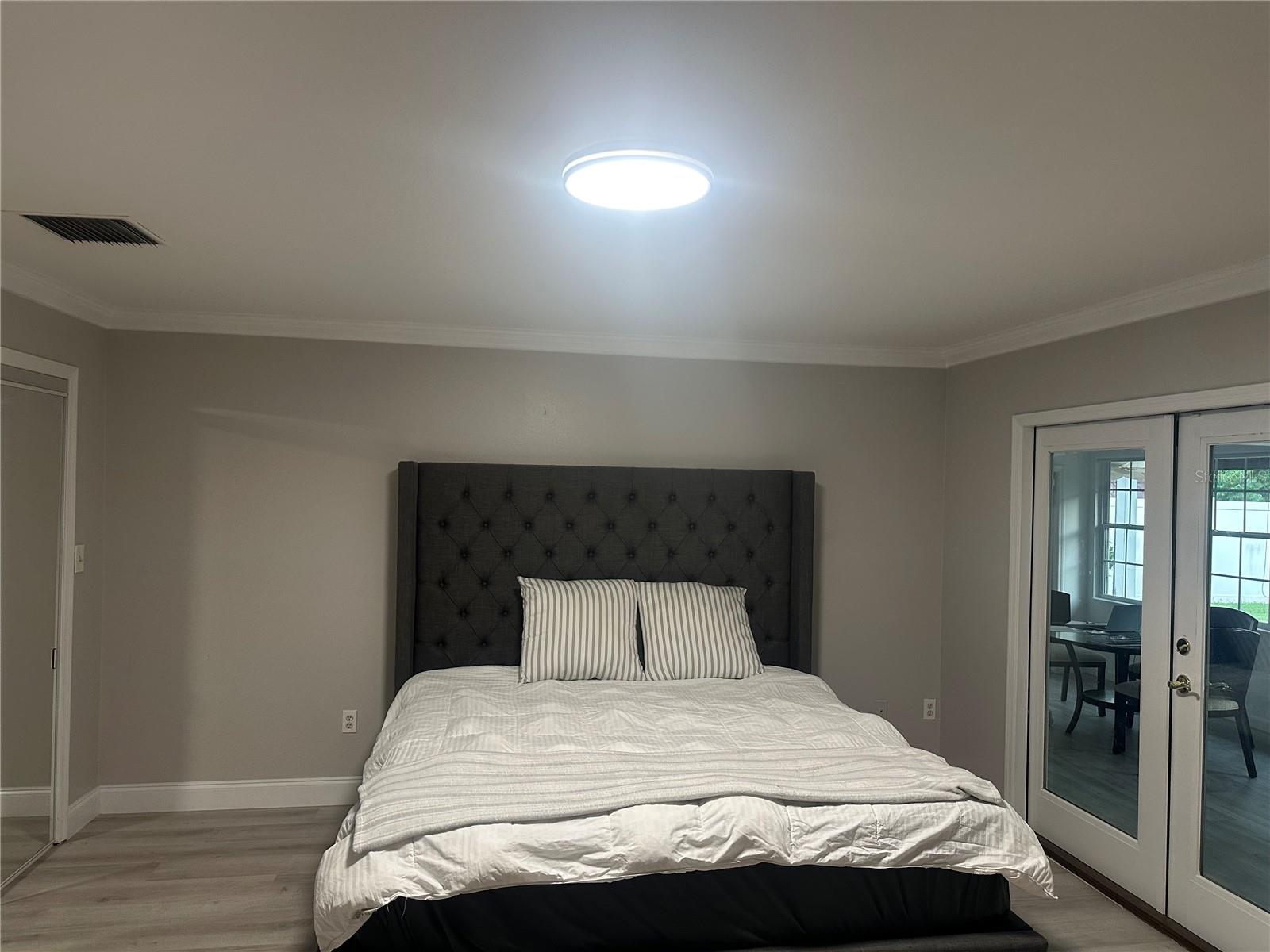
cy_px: 476
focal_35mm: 24
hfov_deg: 71.6
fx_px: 881
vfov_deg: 56.8
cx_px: 635
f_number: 1.78
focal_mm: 6.86
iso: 200
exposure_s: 1/60
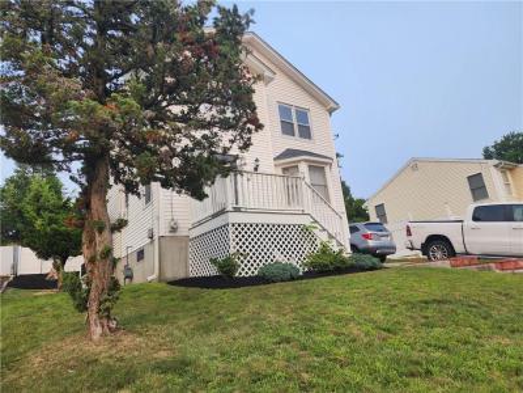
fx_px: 347
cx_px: 262
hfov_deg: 73.9
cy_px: 196
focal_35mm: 23
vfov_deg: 58.9
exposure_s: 1/180
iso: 20
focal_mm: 6.4
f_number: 1.8
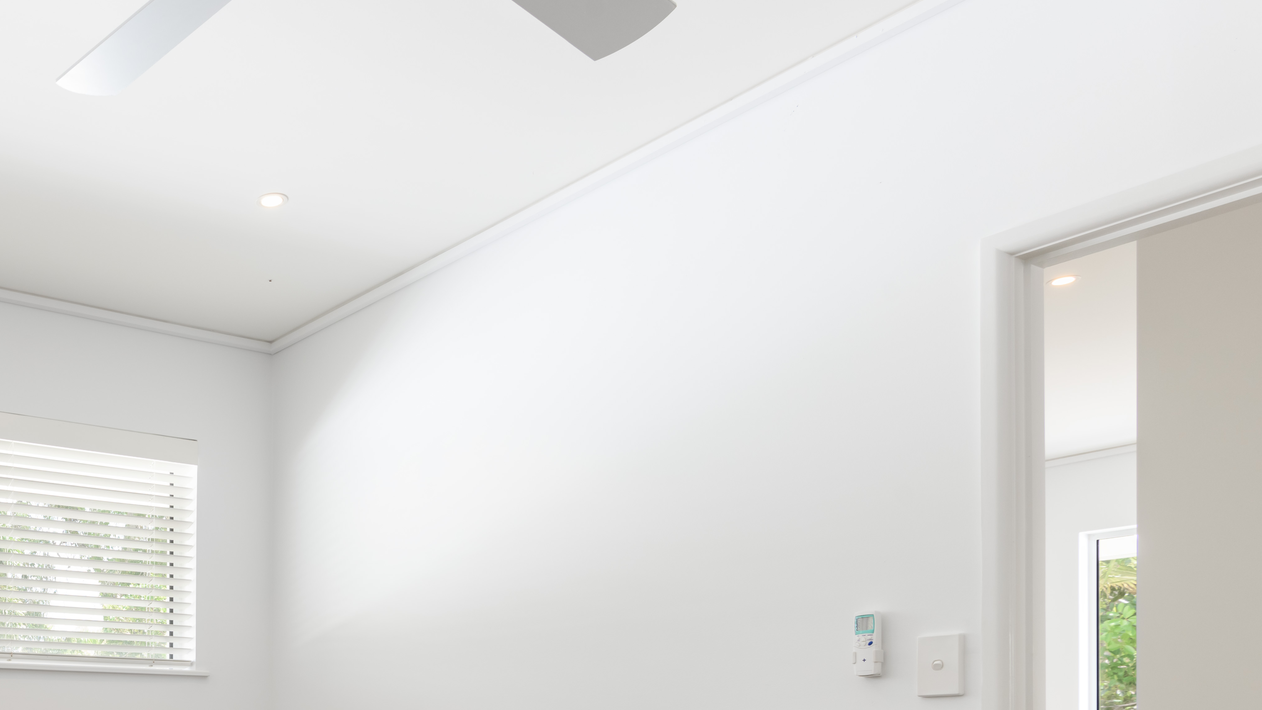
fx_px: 1138
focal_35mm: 34
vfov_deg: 30.7
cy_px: 792
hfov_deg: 49.5
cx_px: 55
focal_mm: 16
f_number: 9
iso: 320
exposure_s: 1/30
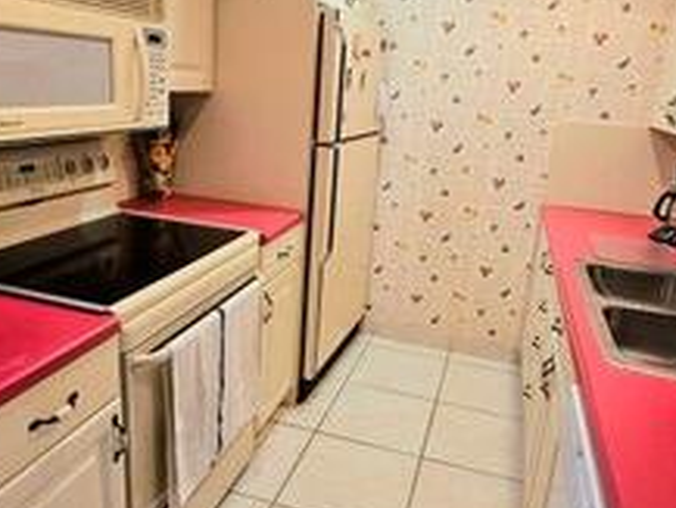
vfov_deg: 56.9
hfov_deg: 70.4
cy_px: 246
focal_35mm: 24
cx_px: 424
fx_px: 469
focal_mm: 2.2
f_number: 2.2
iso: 160
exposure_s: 1/60.2
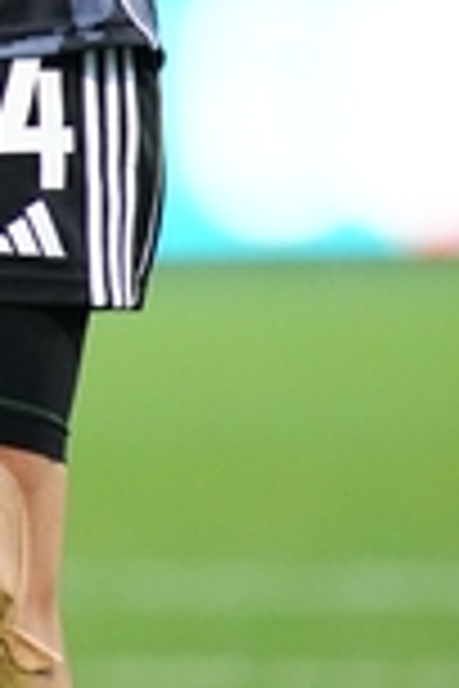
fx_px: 22547
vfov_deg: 1.7
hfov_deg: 1.2
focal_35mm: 1179
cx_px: -423
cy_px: -382
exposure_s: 1/1600
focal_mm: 300
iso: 4000
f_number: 2.8
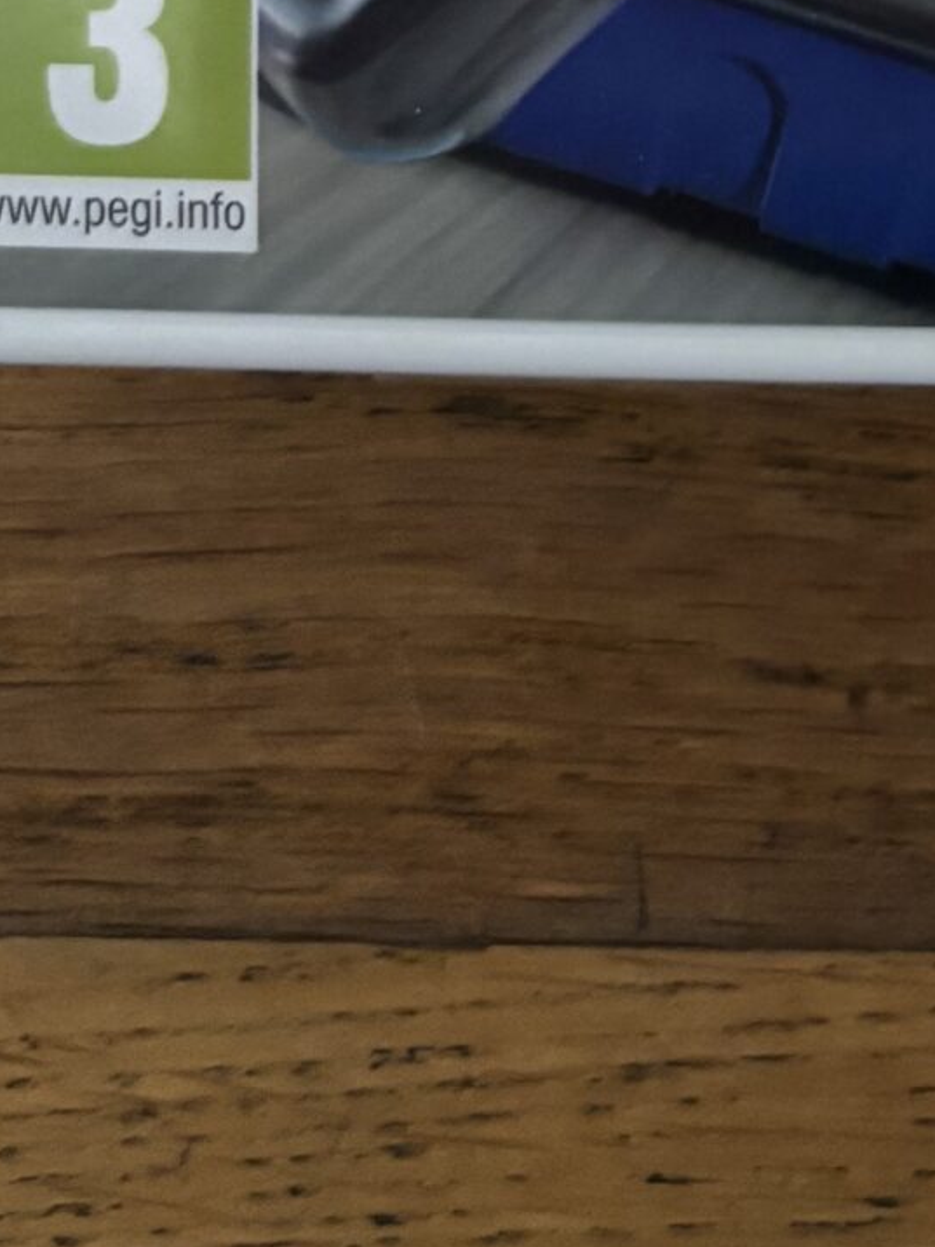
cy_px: -725
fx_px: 3349
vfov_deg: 18.3
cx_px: 1276
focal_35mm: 93
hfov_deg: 15.0
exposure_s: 1/40
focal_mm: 5.96
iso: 640
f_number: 1.6
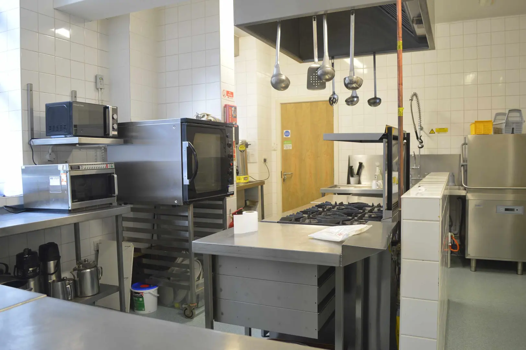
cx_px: 263
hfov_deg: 67.4
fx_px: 394
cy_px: 175
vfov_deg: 47.9
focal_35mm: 27
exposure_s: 1/30
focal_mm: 18
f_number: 3.5
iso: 400
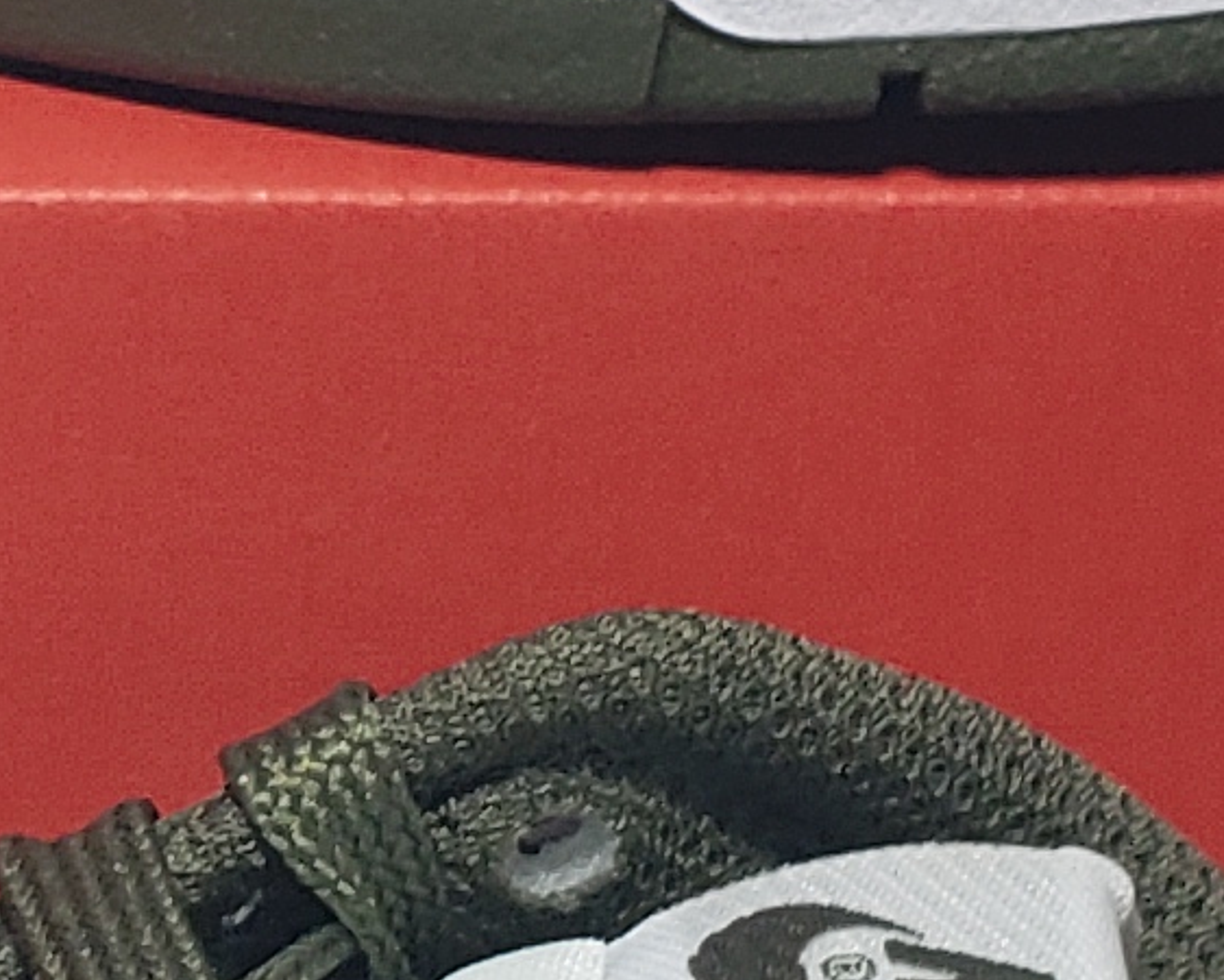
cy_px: 529
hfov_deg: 10.4
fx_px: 6595
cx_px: -370
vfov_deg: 8.5
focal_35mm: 182
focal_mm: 4.3
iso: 50
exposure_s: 1/166
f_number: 2.4
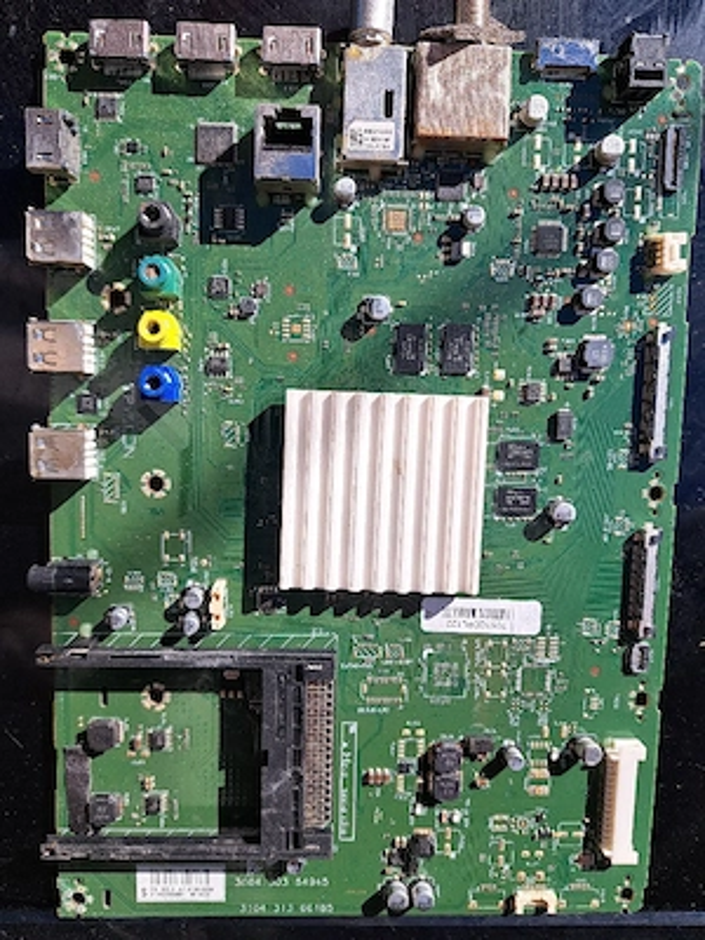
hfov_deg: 56.8
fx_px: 652
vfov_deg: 71.6
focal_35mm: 24
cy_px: 470
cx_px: 352
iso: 50
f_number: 1.8
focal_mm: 5.23
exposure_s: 1/556
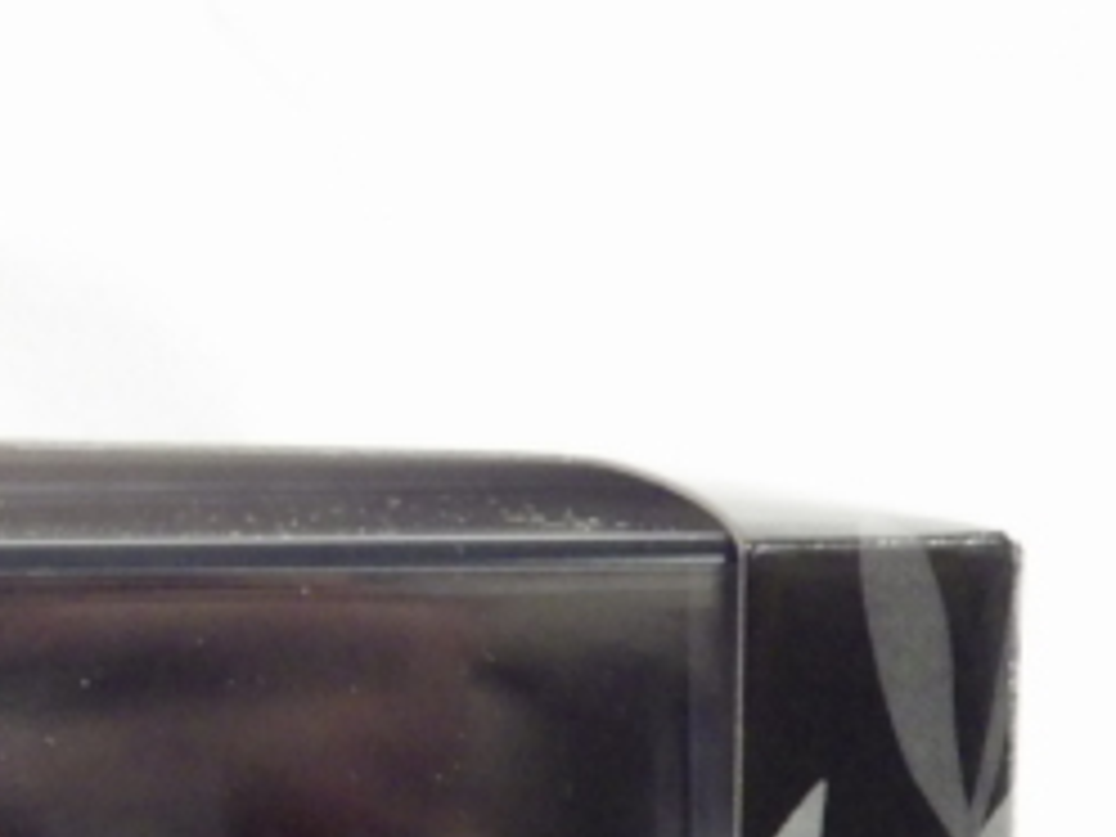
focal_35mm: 183
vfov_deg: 8.0
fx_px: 5900
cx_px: -320
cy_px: 1053
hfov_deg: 10.6
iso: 800
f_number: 4.2
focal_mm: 12.8
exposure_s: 1/25
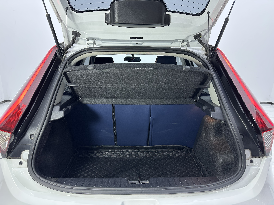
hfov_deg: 71.6
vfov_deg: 56.8
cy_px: 102
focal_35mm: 24
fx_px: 190
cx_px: 137
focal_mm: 6.86
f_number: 1.78
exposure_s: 1/121
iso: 160
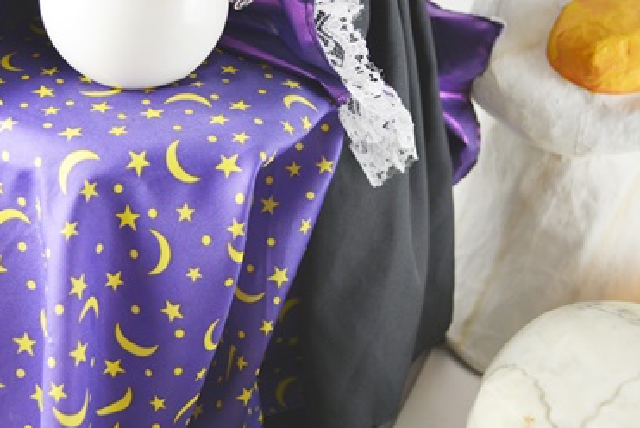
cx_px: 209
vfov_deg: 21.6
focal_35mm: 63
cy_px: 193
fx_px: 1121
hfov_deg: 31.6
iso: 400
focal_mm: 26
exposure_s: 1/80
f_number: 4.5
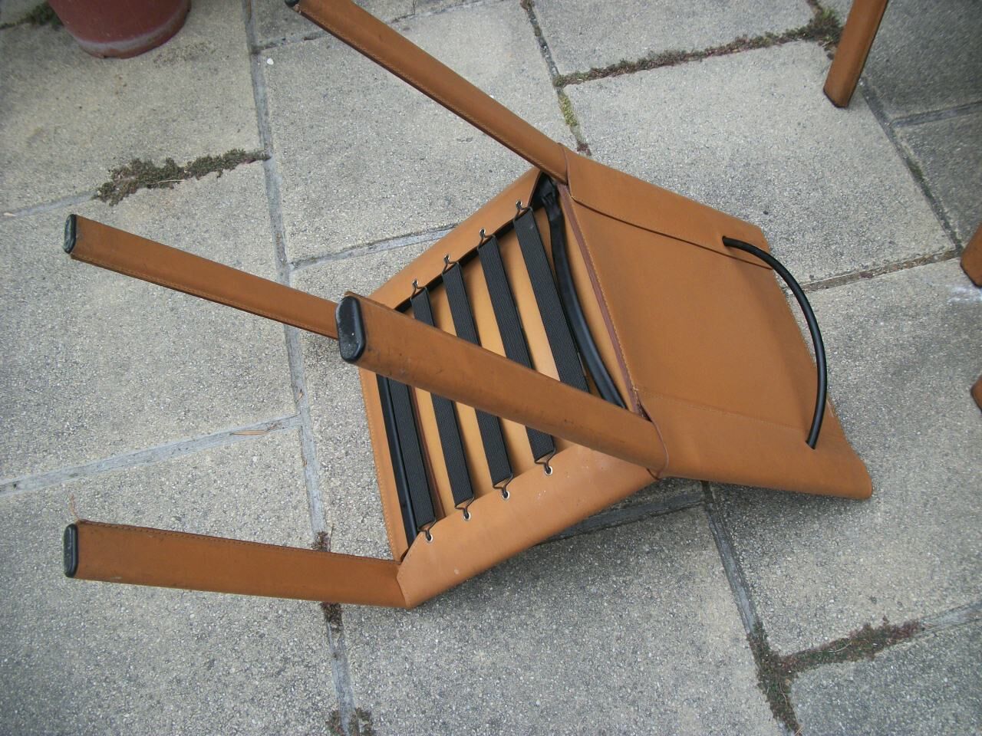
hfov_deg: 56.8
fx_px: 908
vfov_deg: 44.2
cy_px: 368
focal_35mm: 32
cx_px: 491
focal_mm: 5.7
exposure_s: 1/125
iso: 80
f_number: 8.8
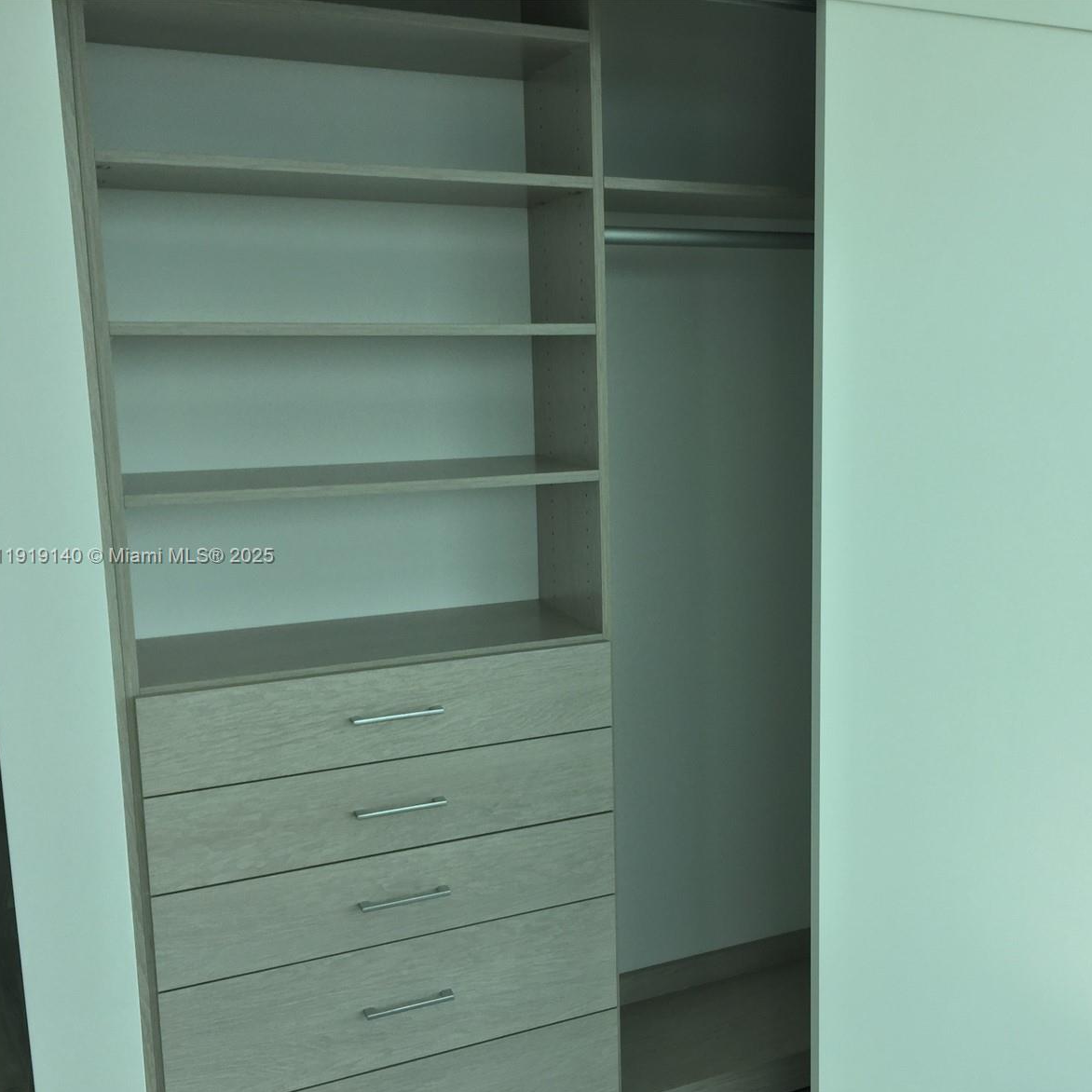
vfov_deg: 47.2
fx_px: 1249
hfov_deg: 46.5
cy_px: 557
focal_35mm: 35
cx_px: 721
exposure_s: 1/638
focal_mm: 4.15
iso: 32
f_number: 2.2
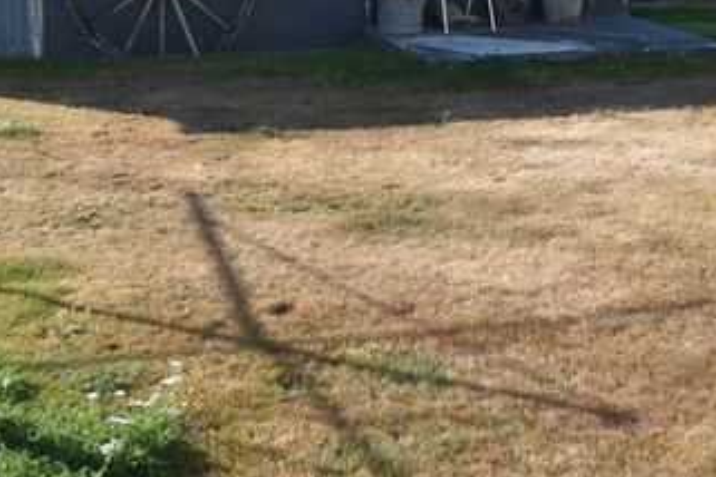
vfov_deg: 19.1
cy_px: -56
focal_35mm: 68
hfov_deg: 29.2
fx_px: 1356
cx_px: 524
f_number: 10
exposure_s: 1/400
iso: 200
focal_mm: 19
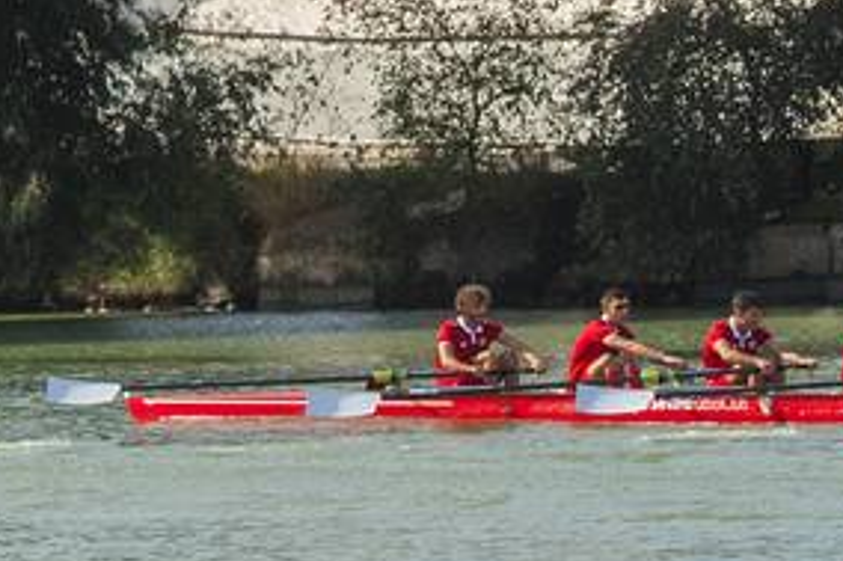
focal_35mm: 333
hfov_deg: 6.2
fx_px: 7793
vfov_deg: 4.1
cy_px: -528
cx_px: 42
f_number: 7.1
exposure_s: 1/1250
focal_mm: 70
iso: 640
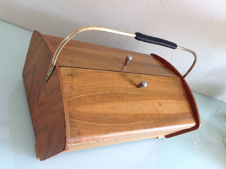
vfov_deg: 40.6
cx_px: 113
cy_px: 84
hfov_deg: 52.7
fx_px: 228
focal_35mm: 35
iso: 50
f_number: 2.4
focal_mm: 4.28
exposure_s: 1/40
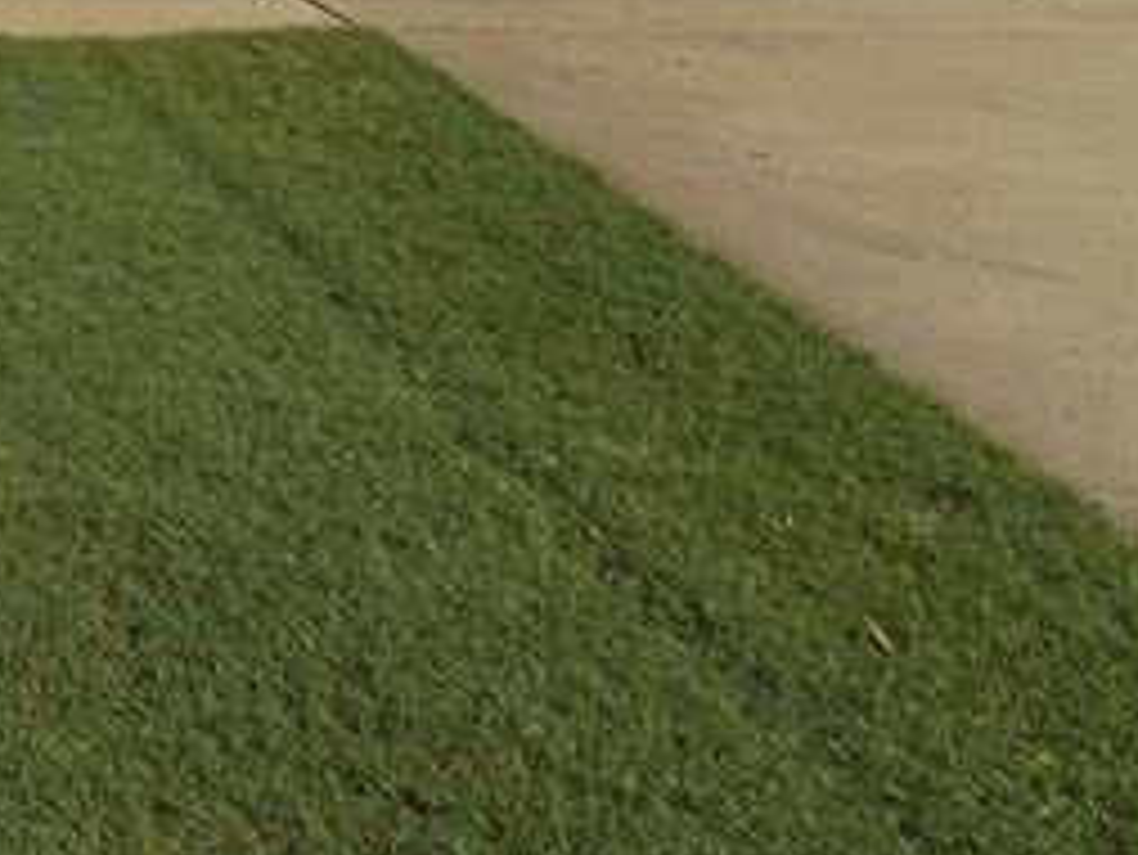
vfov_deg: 14.4
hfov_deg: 17.4
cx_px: -864
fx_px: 3059
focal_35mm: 93
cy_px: -567
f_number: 9.9
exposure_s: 1/160
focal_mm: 4
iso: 80
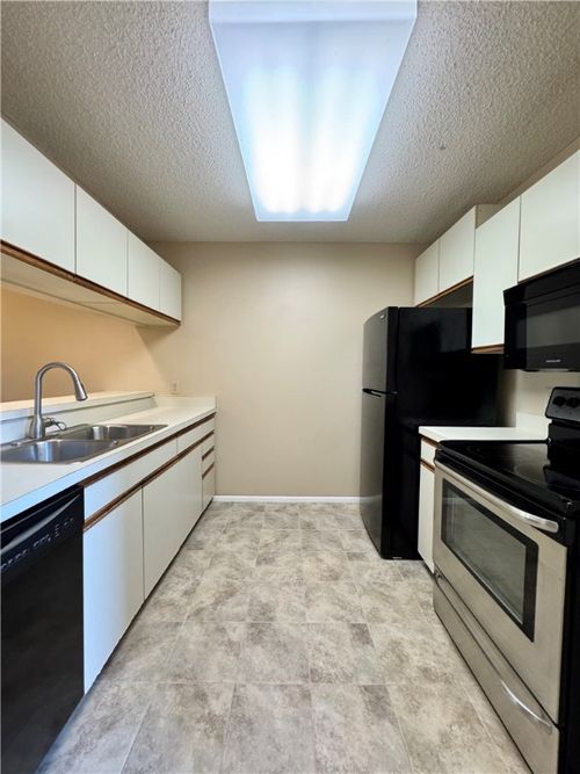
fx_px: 313
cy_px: 387
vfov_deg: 102.1
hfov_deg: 85.7
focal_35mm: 14
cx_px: 290
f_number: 2.2
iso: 320
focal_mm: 2.22
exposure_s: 1/120
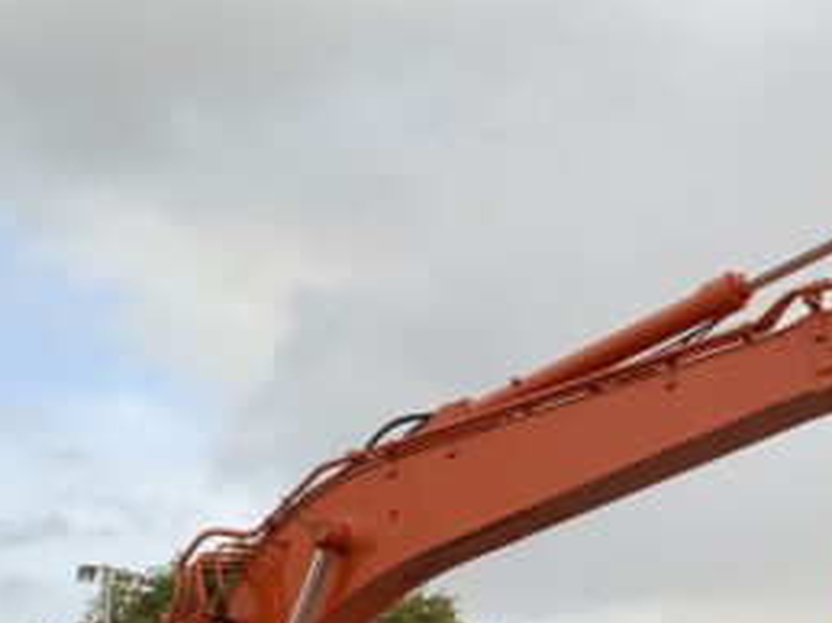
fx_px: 1729
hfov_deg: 26.9
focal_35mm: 72
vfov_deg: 19.6
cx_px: 558
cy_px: 665
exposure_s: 1/181
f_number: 1.8
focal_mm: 3
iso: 16
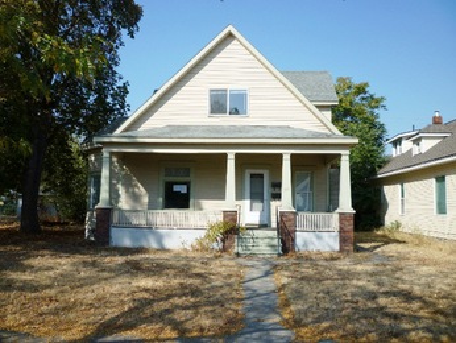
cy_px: 172
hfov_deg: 61.6
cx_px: 228
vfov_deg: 48.3
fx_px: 382
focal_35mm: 29
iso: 80
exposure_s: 1/640
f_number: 4
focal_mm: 5.2
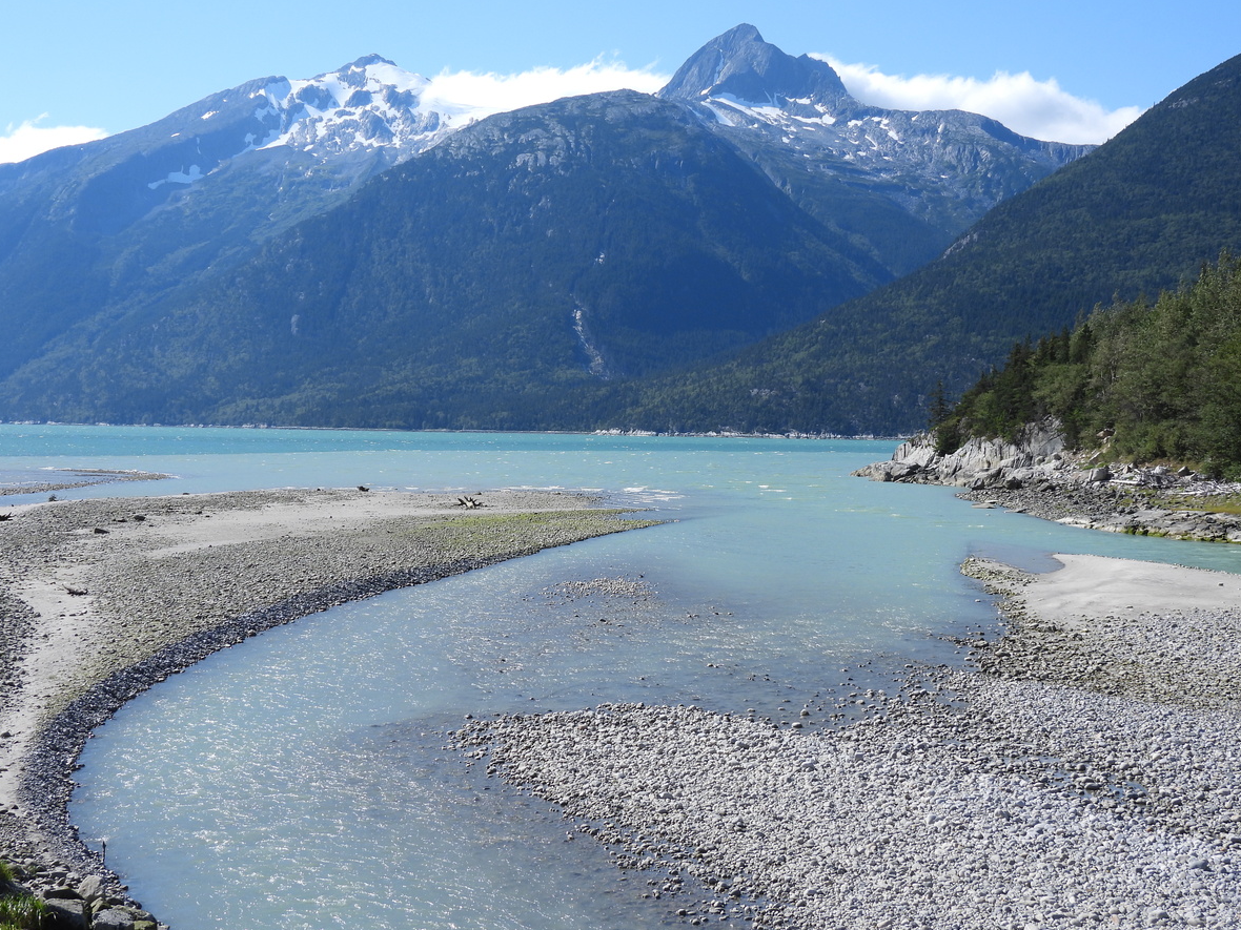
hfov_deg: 37.5
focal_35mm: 51
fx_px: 1828
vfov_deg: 28.6
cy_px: 439
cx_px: 649
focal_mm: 8.4
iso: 100
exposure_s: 1/1250
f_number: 3.2
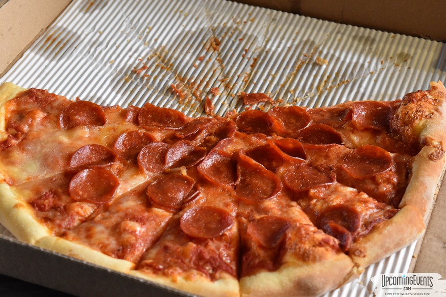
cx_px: 223
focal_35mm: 82
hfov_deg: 24.6
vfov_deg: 16.6
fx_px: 1022
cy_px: 148
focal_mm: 55
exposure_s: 1/60
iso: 3200
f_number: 5.6
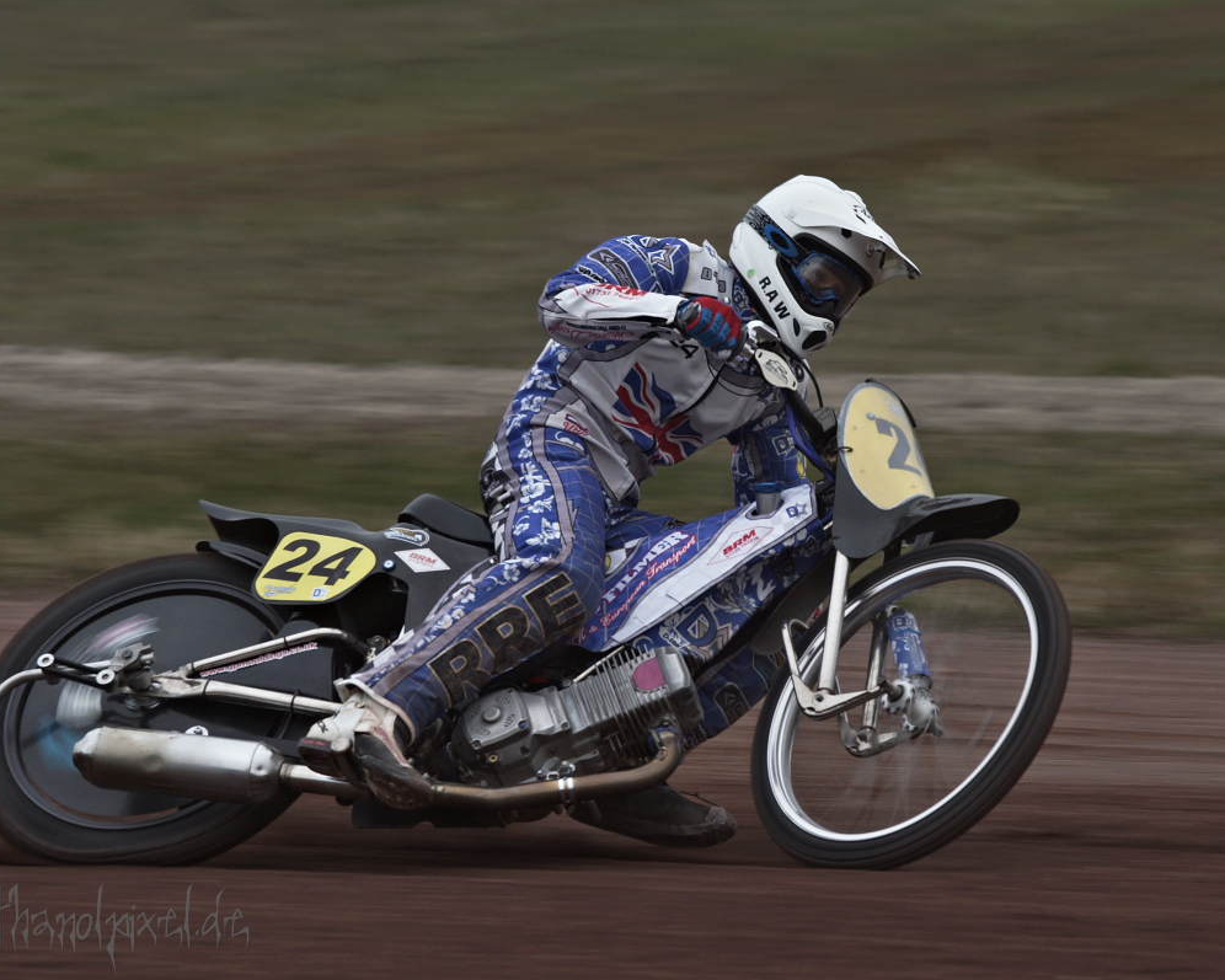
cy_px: 489
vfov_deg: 3.3
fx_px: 17223
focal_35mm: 475
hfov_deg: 4.1
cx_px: 628
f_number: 10
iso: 320
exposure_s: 1/250
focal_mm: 280
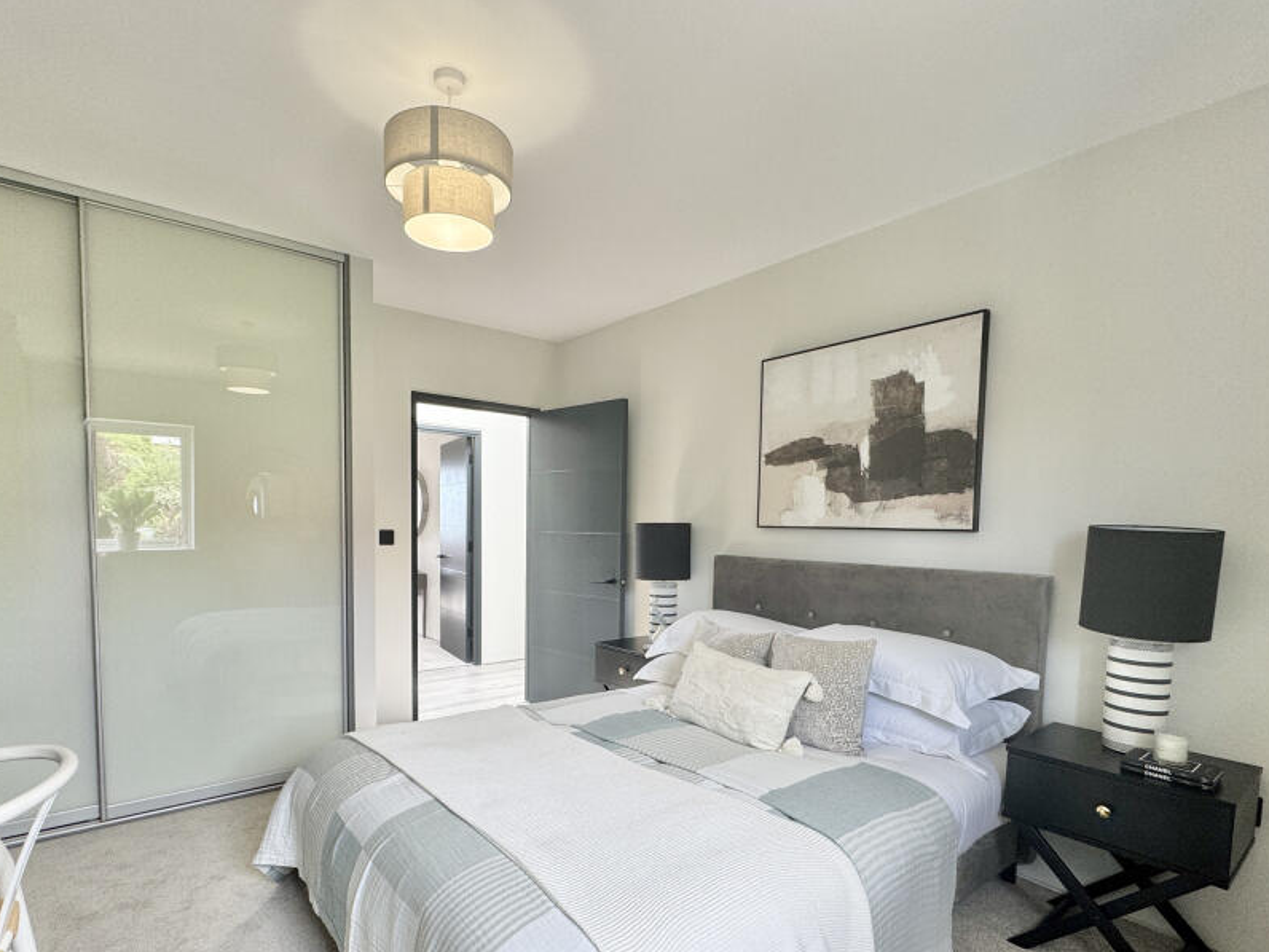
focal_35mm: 18
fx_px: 660
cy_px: 569
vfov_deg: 70.9
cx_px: 603
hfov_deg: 87.7
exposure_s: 1/99
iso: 100
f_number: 2.2
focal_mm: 2.22
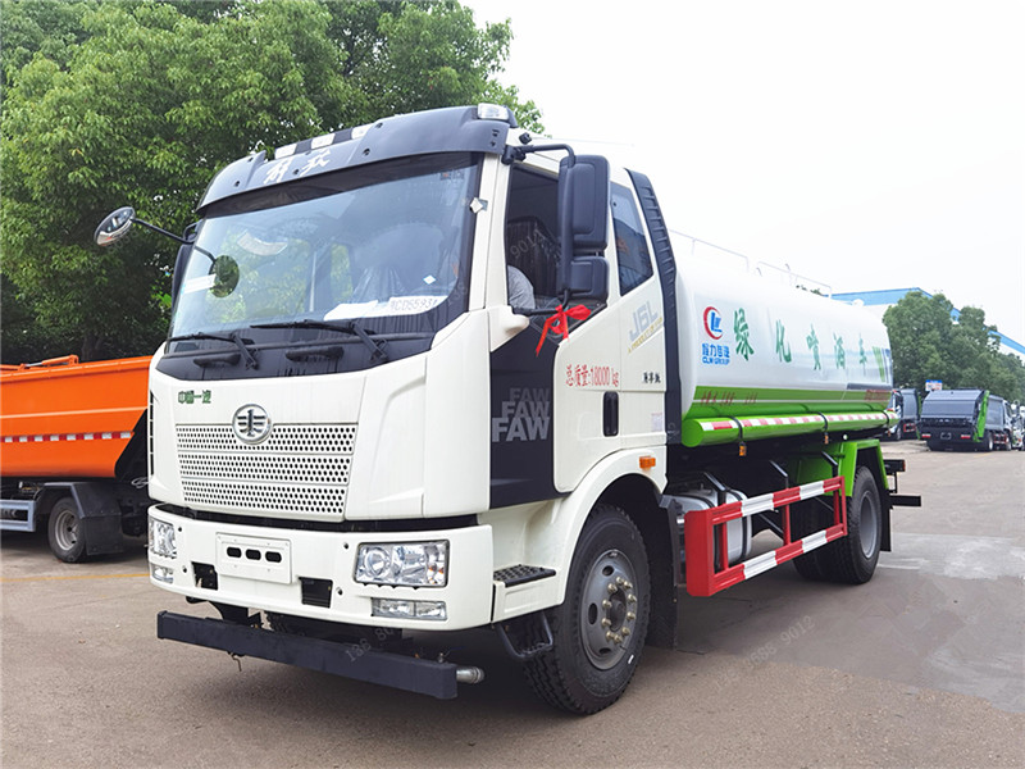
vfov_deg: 51.4
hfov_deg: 65.3
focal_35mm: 27
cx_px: 512
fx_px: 799
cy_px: 384
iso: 50
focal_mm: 6.71
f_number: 1.9
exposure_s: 1/424
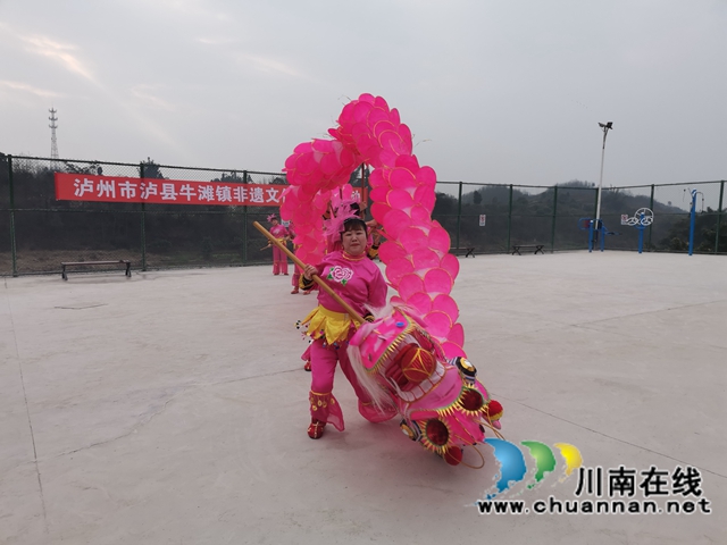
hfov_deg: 67.3
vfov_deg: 53.1
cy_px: 272
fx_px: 546
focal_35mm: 26
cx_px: 364
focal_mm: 4.75
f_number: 1.8
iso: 50
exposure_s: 1/554
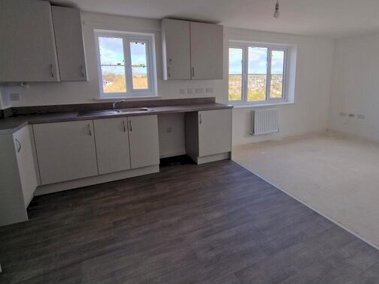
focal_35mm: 18
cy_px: 119
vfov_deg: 71.1
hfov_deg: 87.3
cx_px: 215
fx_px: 197
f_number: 2.2
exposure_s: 1/220
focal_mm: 2.2
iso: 50
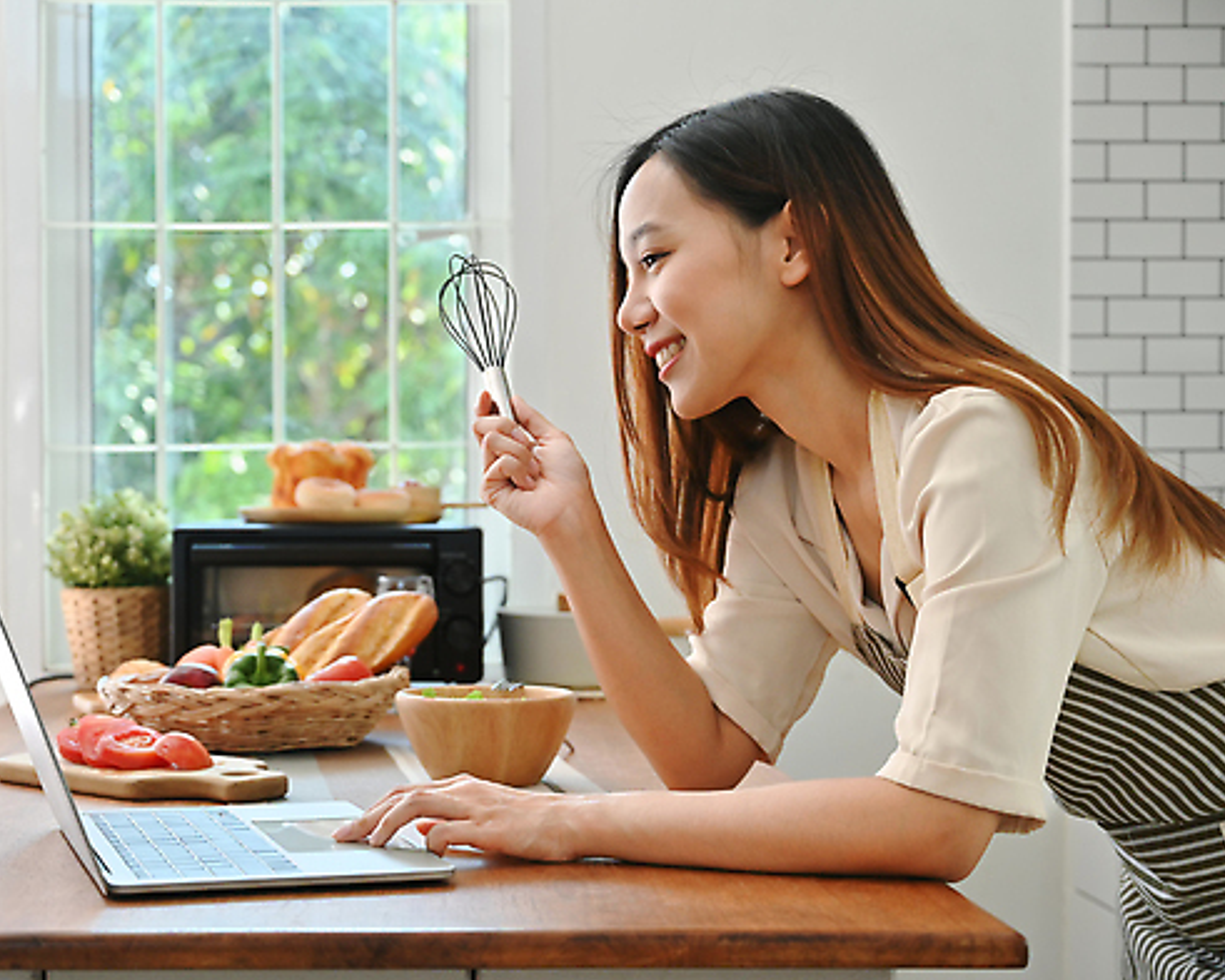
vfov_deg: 27.6
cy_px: 484
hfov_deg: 34.1
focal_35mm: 55
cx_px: 564
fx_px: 1994
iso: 400
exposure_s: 1/400
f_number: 4
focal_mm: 48
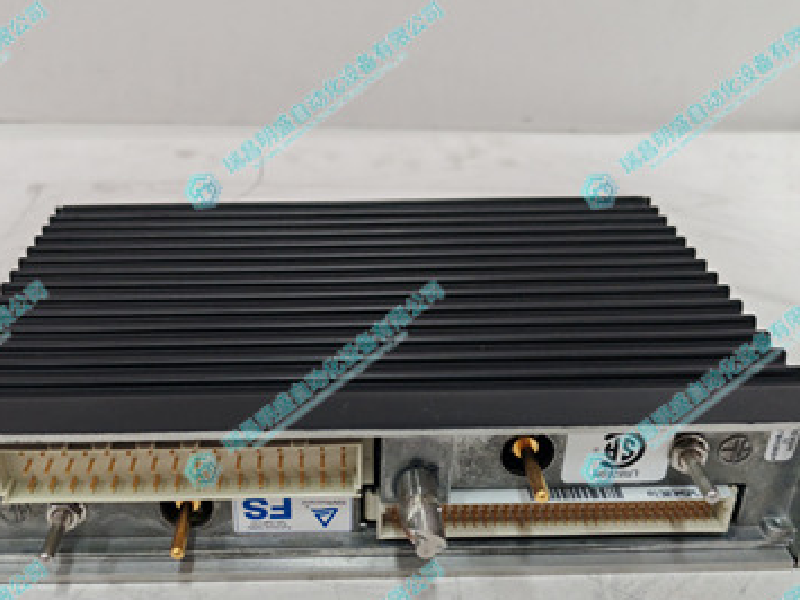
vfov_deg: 37.4
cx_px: 318
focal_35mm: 38
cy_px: 382
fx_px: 878
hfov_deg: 48.7
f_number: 1.95
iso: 200
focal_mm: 5.52
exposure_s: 1/100
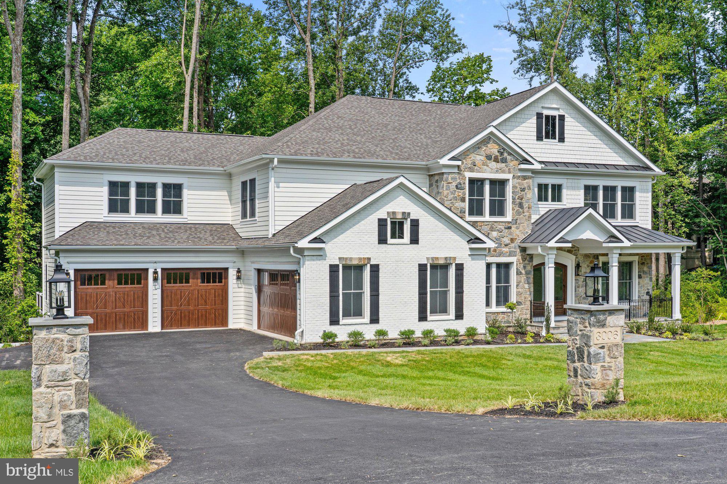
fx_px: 767
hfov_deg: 50.7
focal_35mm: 38
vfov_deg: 35.0
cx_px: 364
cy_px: 242
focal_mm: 38
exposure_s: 1/250
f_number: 13
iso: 250
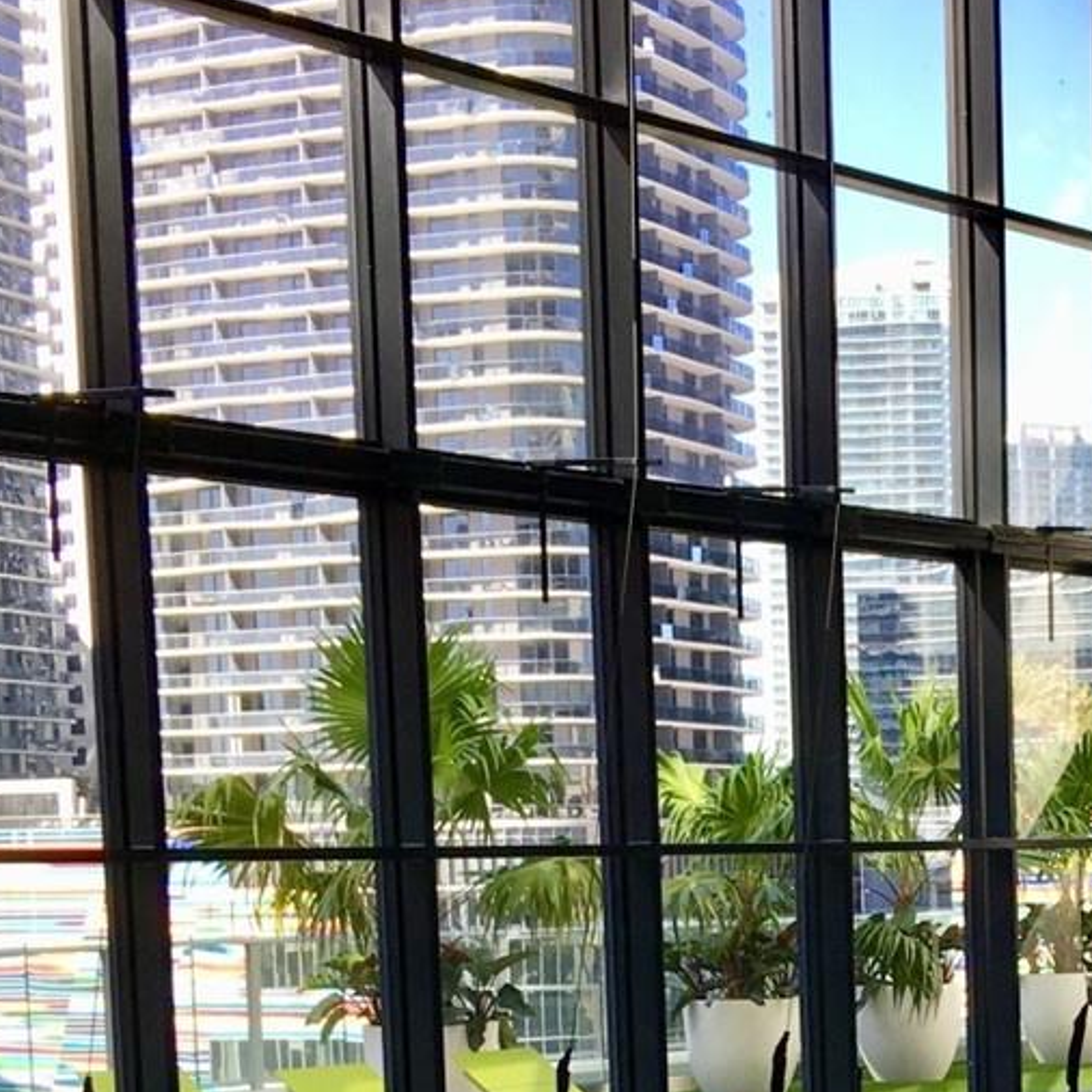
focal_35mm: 81
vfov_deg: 20.5
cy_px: 1162
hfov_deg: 20.9
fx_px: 2891
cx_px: 1020
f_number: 2.2
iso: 25
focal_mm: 4.15
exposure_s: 1/60
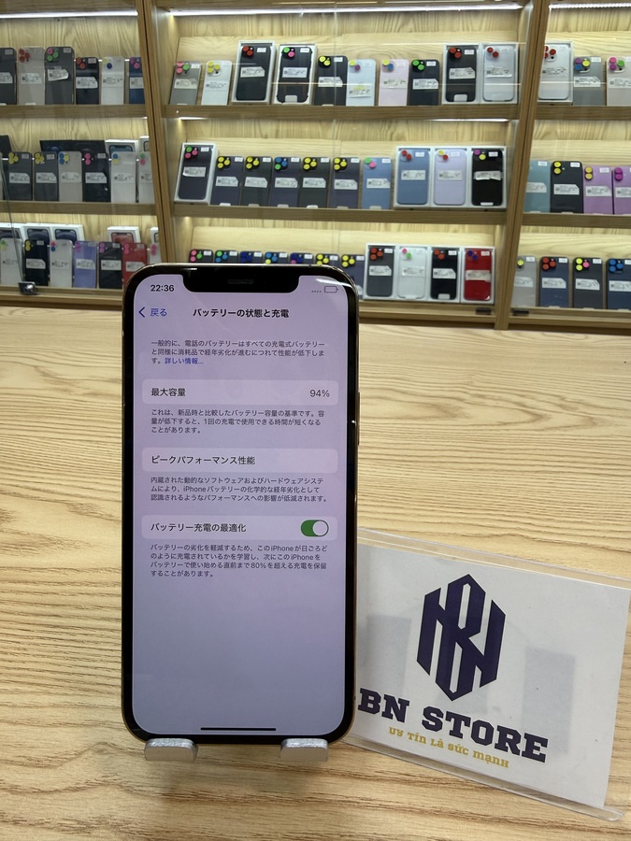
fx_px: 583
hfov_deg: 56.8
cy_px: 420
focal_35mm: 24
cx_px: 316
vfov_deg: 71.6
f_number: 2.2
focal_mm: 2.22
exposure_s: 1/120
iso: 64
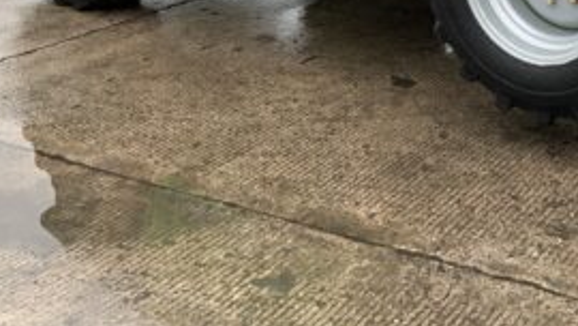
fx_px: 1150
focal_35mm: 75
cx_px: 548
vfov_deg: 15.3
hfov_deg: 27.0
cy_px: -99
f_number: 1.8
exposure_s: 1/261
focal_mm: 3
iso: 16
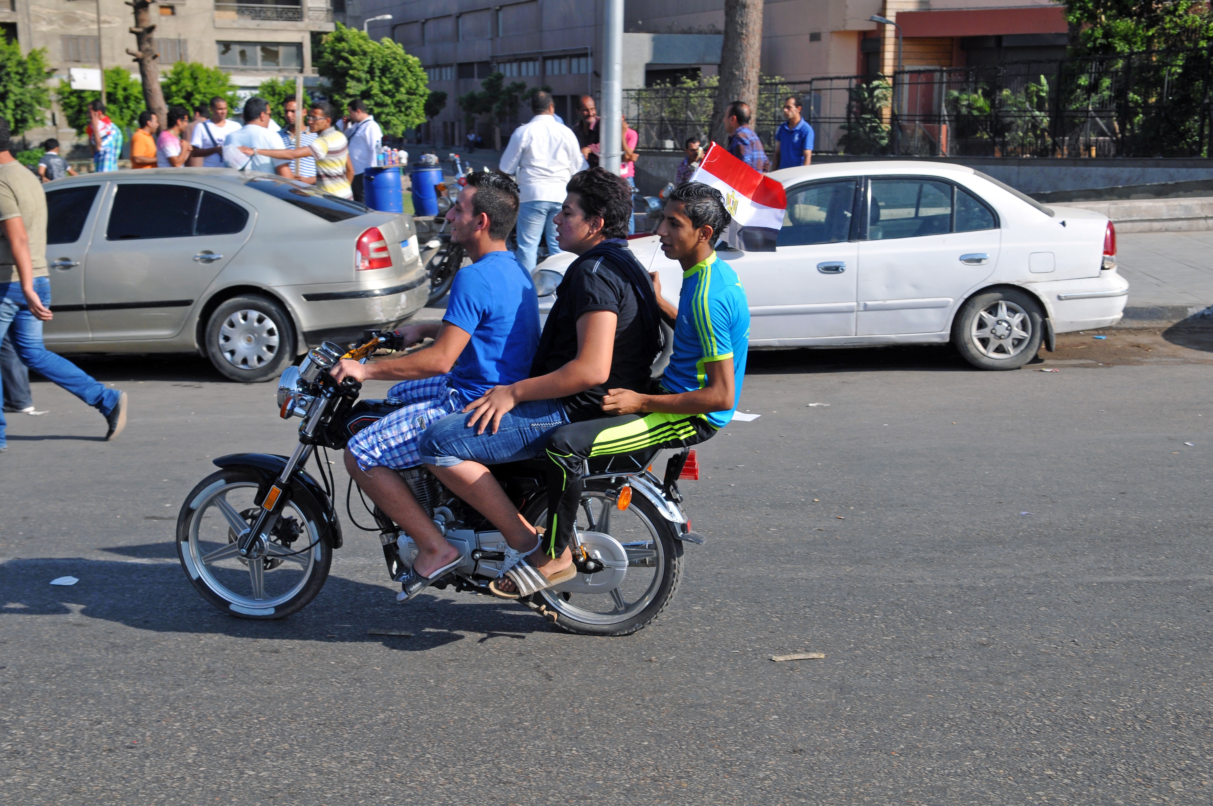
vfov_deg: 28.9
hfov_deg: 42.4
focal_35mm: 46
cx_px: 606
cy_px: 403
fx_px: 1565
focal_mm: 31
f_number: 6.3
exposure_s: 1/500
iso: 200
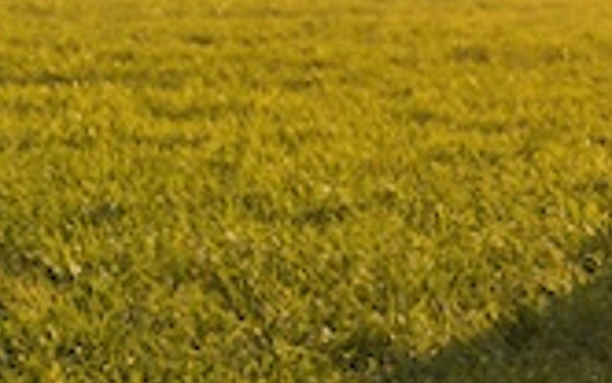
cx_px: 1427
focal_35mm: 193
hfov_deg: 9.7
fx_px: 3221
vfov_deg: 6.8
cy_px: 138
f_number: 3.5
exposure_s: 1/1000
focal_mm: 35
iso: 200
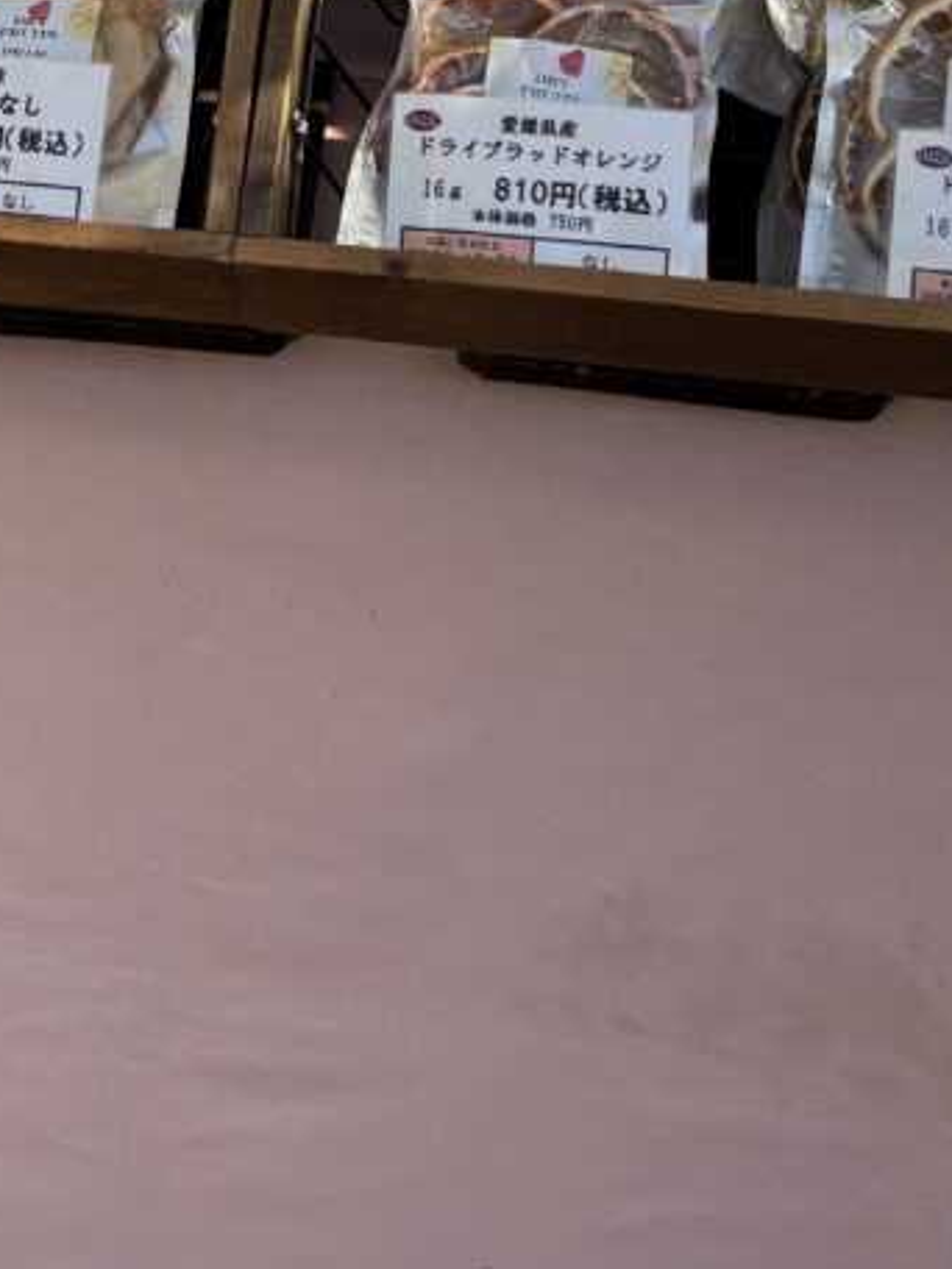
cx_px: 92
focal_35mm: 73
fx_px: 2677
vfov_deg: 25.6
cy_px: 53
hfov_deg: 19.8
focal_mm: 5.96
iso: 50
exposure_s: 1/903
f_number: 1.6
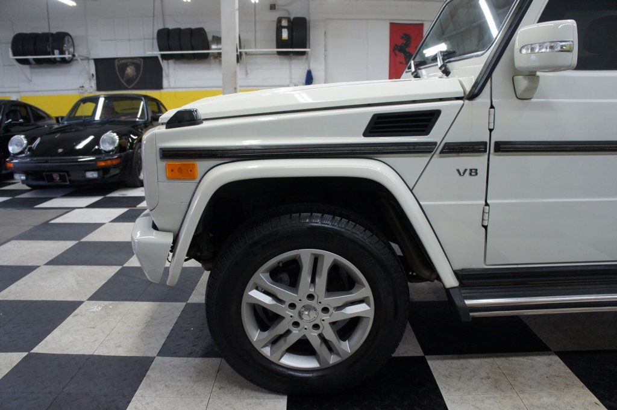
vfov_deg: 47.9
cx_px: 308
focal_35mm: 27
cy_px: 205
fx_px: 462
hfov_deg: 67.4
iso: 800
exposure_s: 1/100
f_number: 3.5
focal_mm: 18
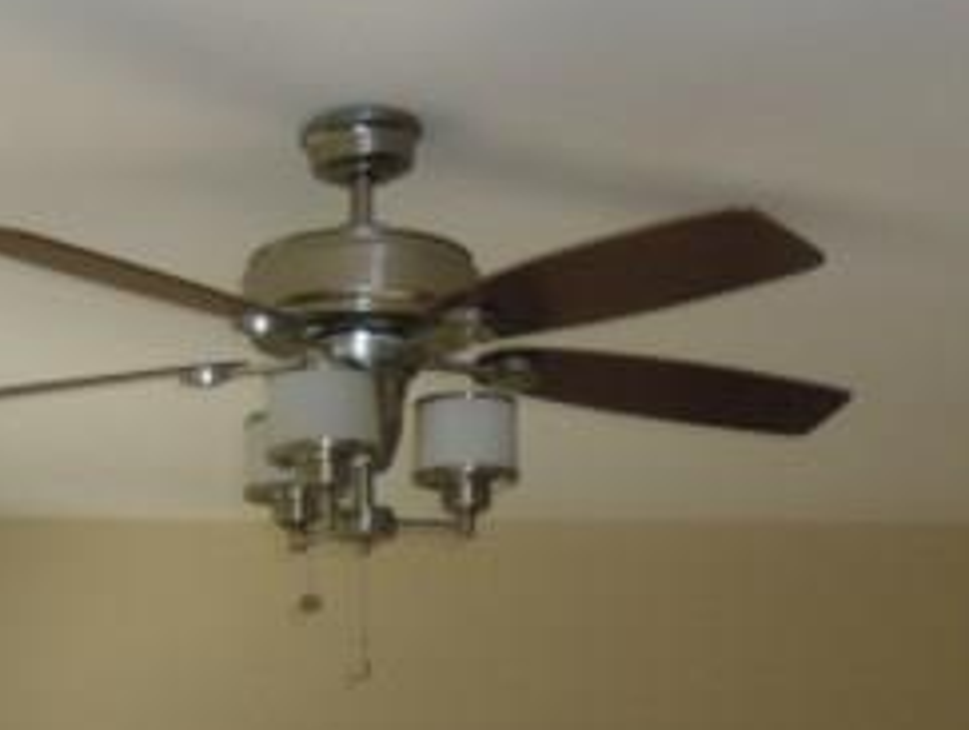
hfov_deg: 27.3
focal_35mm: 71
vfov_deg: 19.9
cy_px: 786
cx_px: 371
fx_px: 1990
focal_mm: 4.9
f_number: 3.2
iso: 64
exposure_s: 1/125
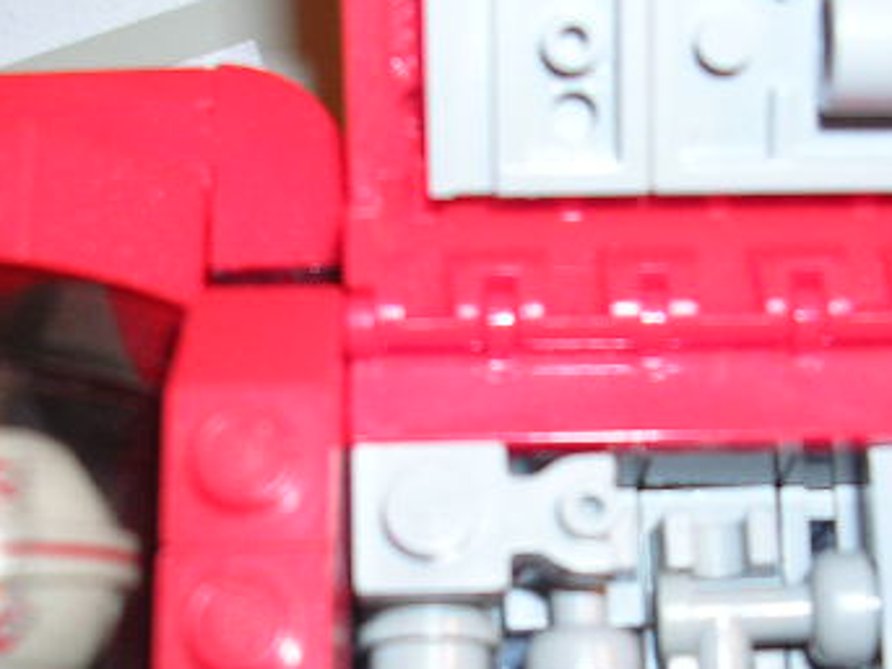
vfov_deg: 20.6
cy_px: 471
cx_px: 492
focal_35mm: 71
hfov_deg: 27.4
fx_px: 1829
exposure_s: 1/60.1
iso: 50
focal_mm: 5.8
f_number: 2.8
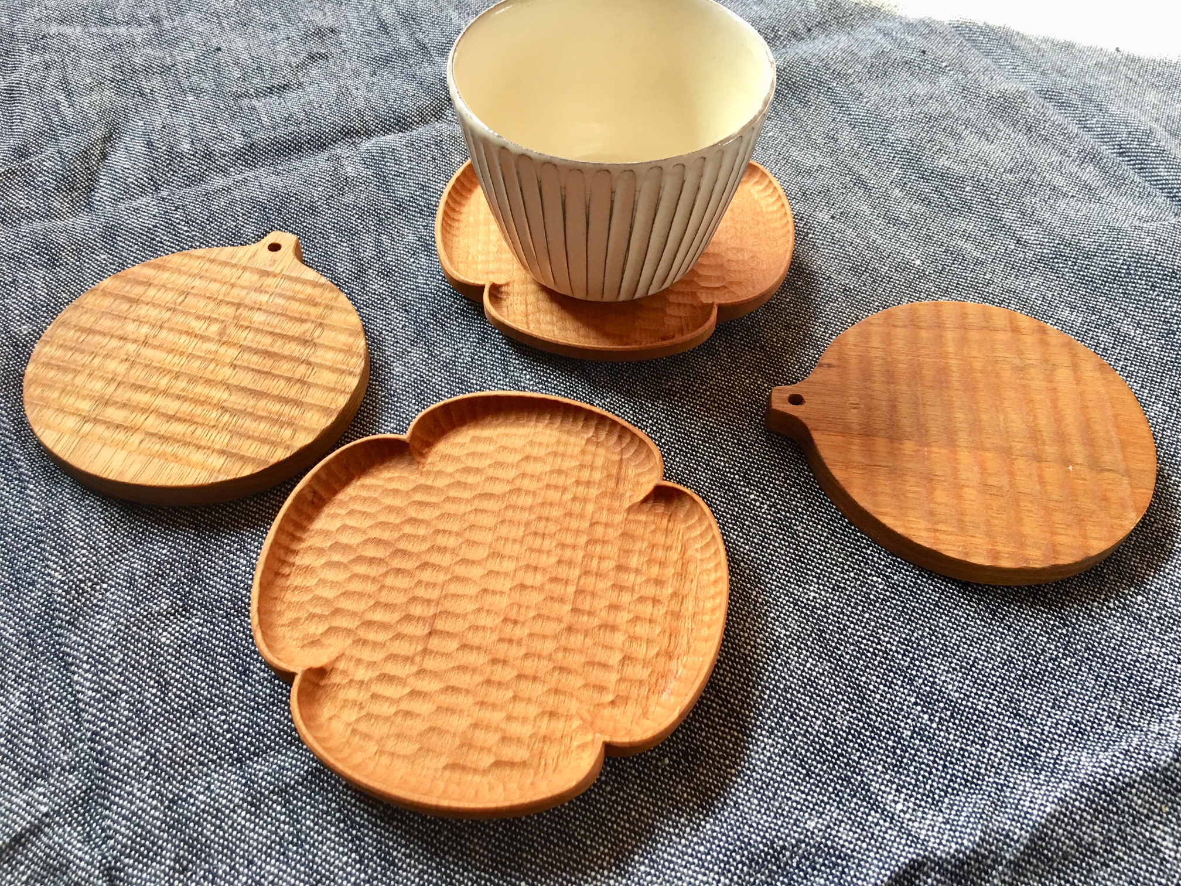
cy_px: 443
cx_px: 590
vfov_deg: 48.2
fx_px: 989
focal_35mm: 29
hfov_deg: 61.7
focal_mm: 4.15
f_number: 2.2
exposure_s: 1/30
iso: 32
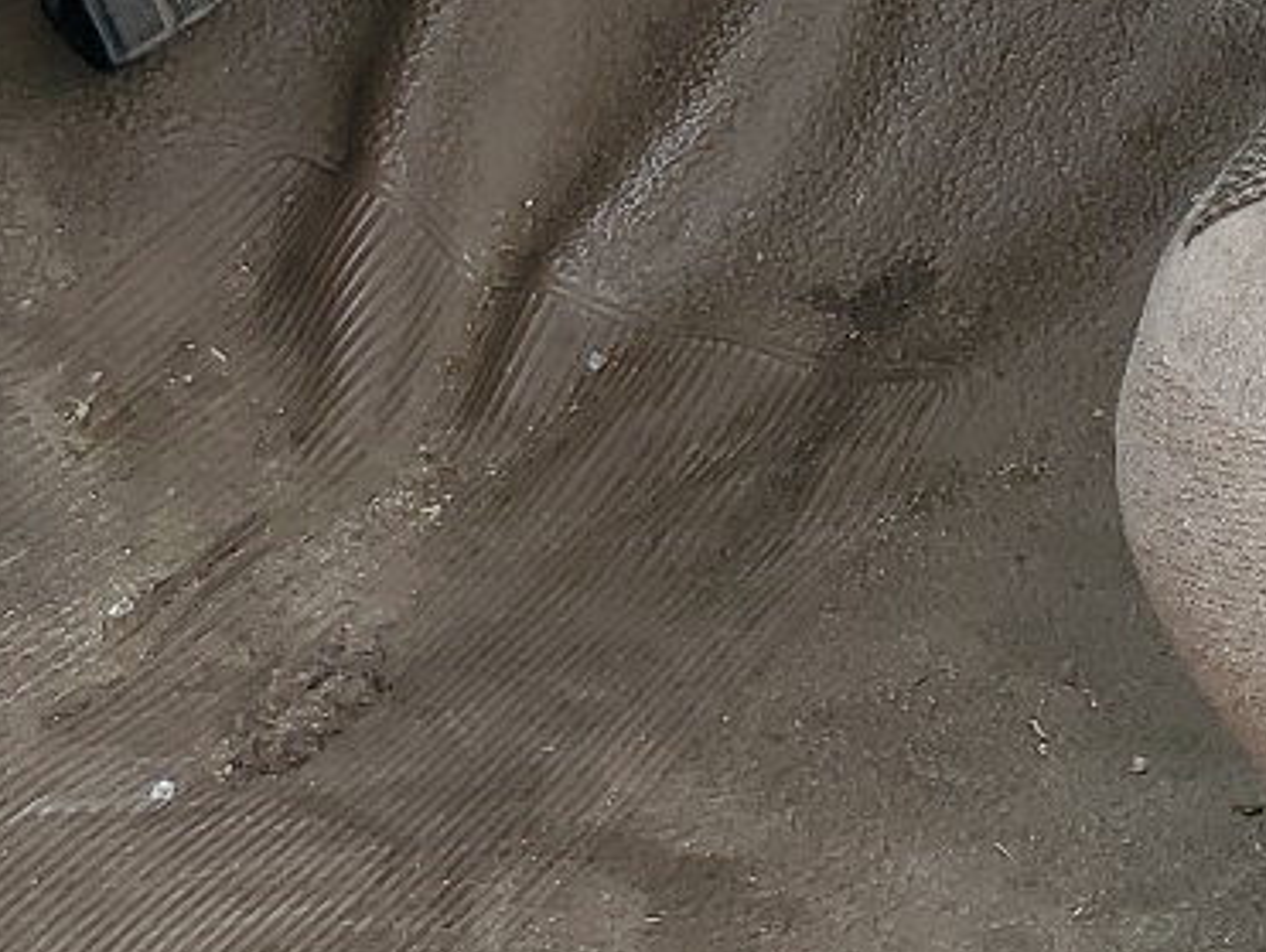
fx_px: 4100
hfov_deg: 15.6
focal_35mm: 112
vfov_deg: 12.4
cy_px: -638
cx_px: 2102
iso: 50
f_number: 1.5
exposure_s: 1/208
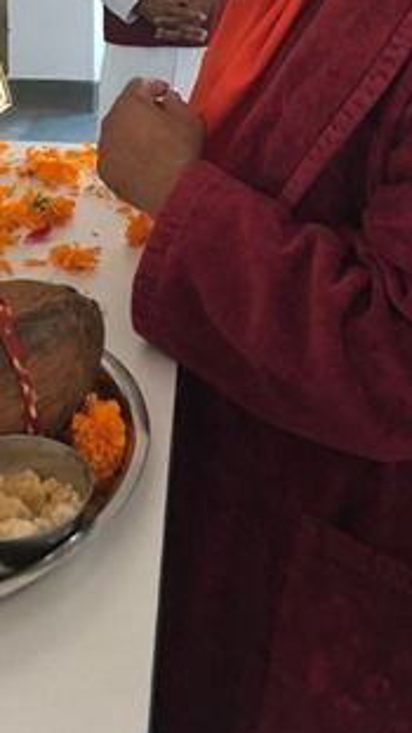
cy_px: 57
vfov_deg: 32.4
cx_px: 153
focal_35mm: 61
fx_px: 1184
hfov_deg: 19.7
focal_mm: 4.15
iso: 125
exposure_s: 1/33
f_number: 2.2
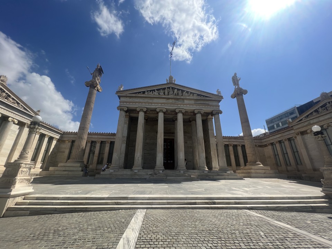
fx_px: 125
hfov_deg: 106.2
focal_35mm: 13
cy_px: 124
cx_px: 166
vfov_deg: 89.9
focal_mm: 1.57
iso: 32
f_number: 1.8
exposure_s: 1/1531
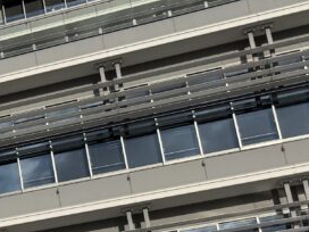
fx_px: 1009
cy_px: 345
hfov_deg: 13.4
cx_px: -410
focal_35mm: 113
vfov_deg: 12.5
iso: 80
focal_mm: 6.76
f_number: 1.78
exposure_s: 1/6410
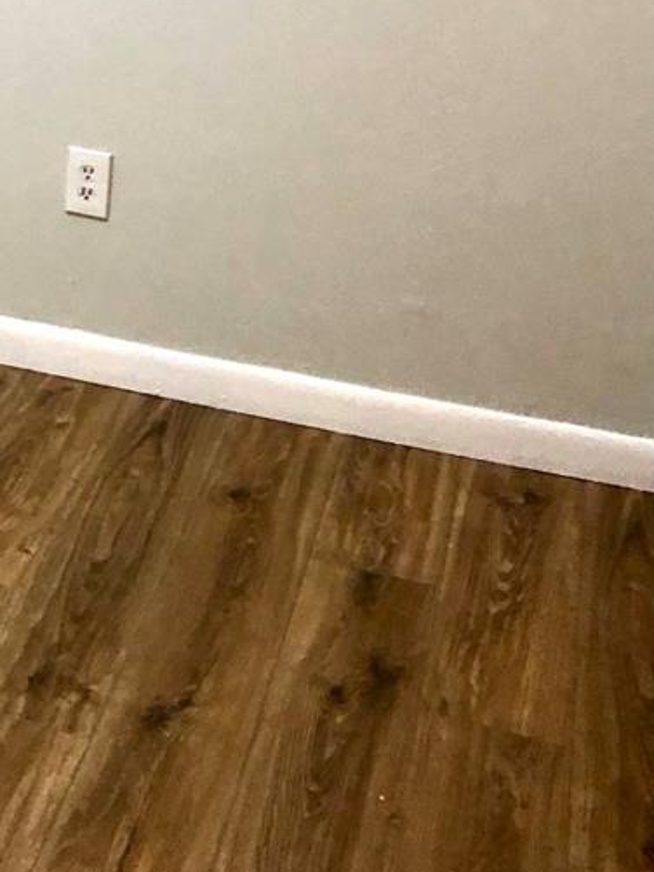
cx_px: -24
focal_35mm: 67
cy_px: 47
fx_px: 1687
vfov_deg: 27.6
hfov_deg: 21.1
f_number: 1.8
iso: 80
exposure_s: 1/15
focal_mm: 4
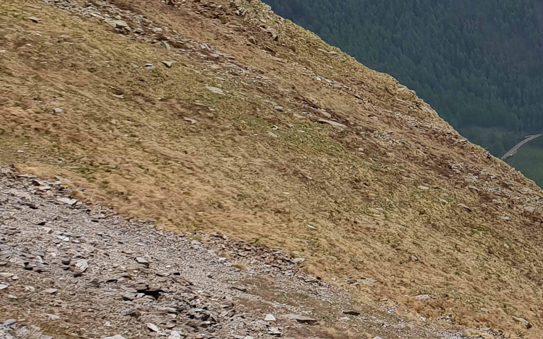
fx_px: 1287
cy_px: -46
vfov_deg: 14.6
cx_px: 811
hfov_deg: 20.4
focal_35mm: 87
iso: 50
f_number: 2.4
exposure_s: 1/1912
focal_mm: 4.3
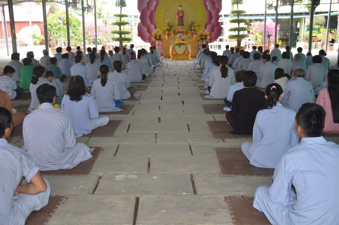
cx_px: 170
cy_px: 112
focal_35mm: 45
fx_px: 423
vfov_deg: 29.8
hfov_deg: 43.7
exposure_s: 1/125
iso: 400
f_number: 4.2
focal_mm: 30
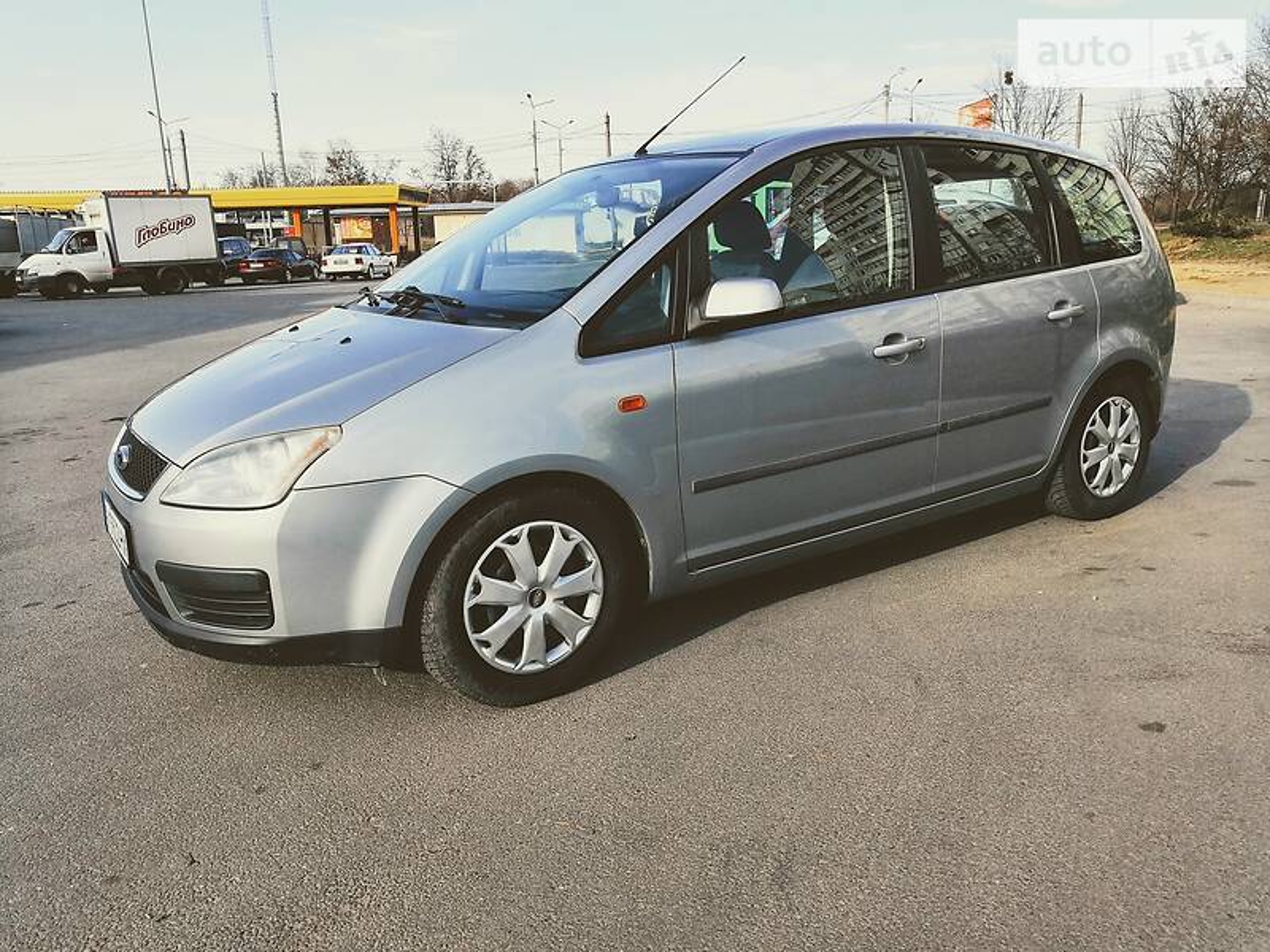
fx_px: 991
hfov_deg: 65.3
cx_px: 635
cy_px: 476
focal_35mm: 27
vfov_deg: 51.4
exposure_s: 1/796
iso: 50
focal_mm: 4
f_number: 1.8
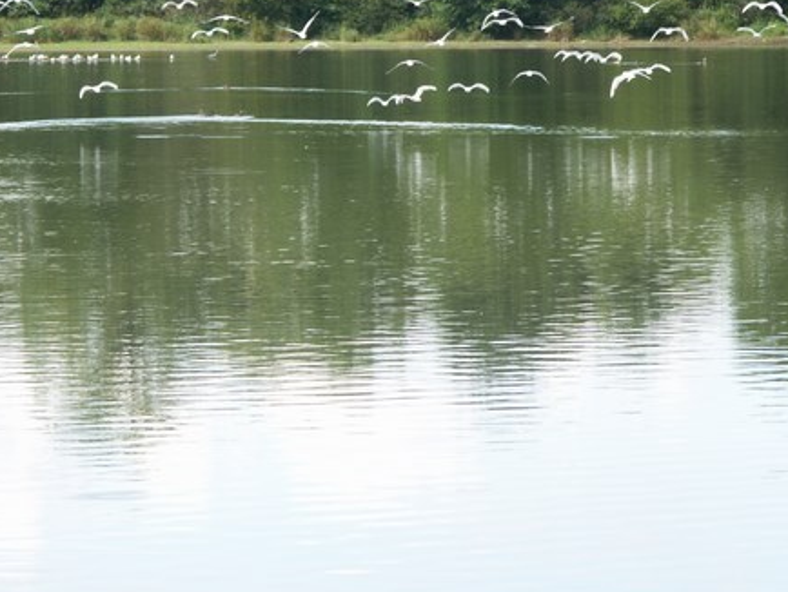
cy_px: 111
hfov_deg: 6.8
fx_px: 6628
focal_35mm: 291
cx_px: 369
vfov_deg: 5.1
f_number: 6.3
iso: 64
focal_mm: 40.27
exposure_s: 1/125
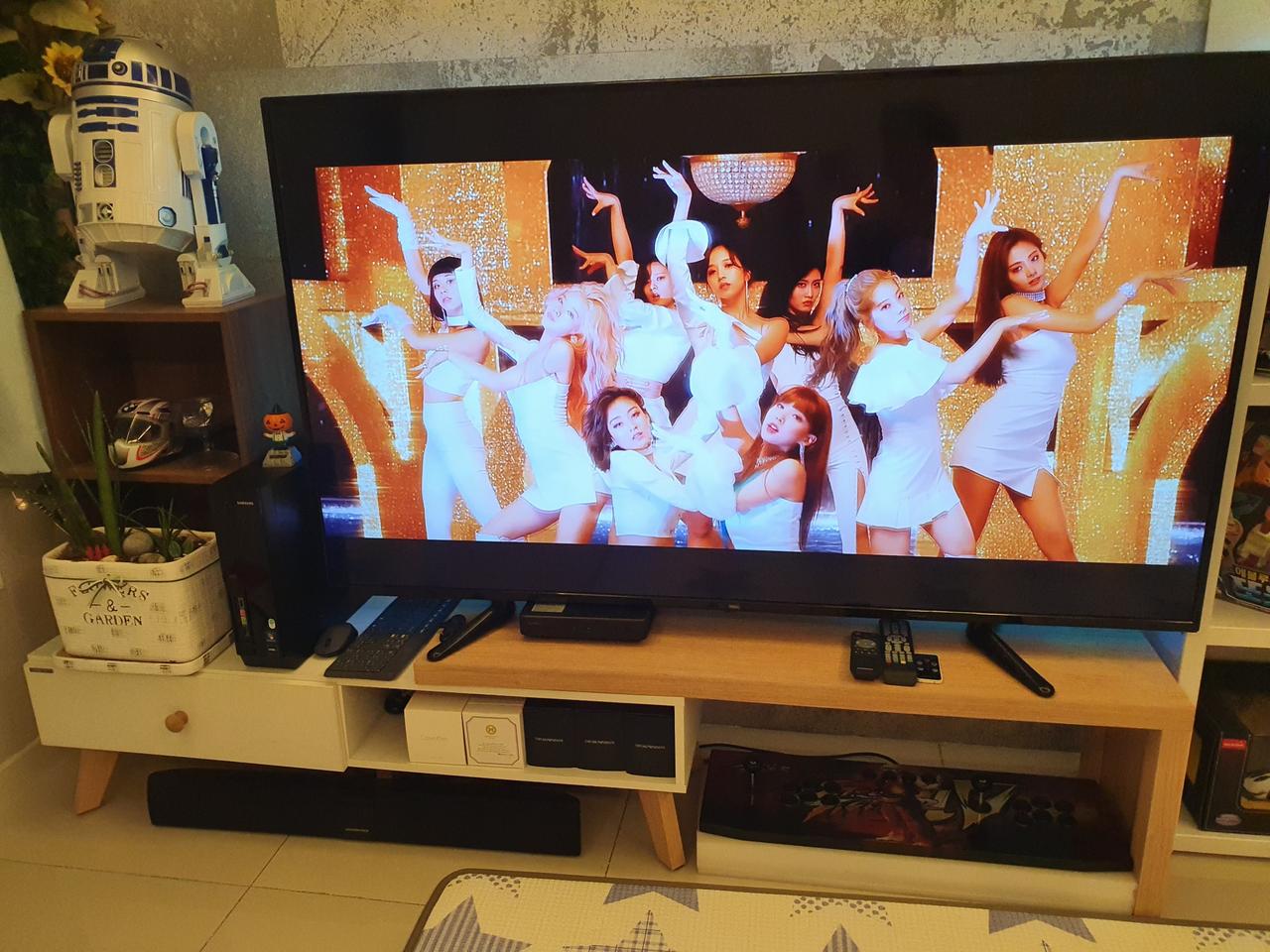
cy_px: 476
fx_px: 954
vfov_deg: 53.1
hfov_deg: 67.3
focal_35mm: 26
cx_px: 635
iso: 320
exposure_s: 1/120
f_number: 2.4
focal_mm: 4.32
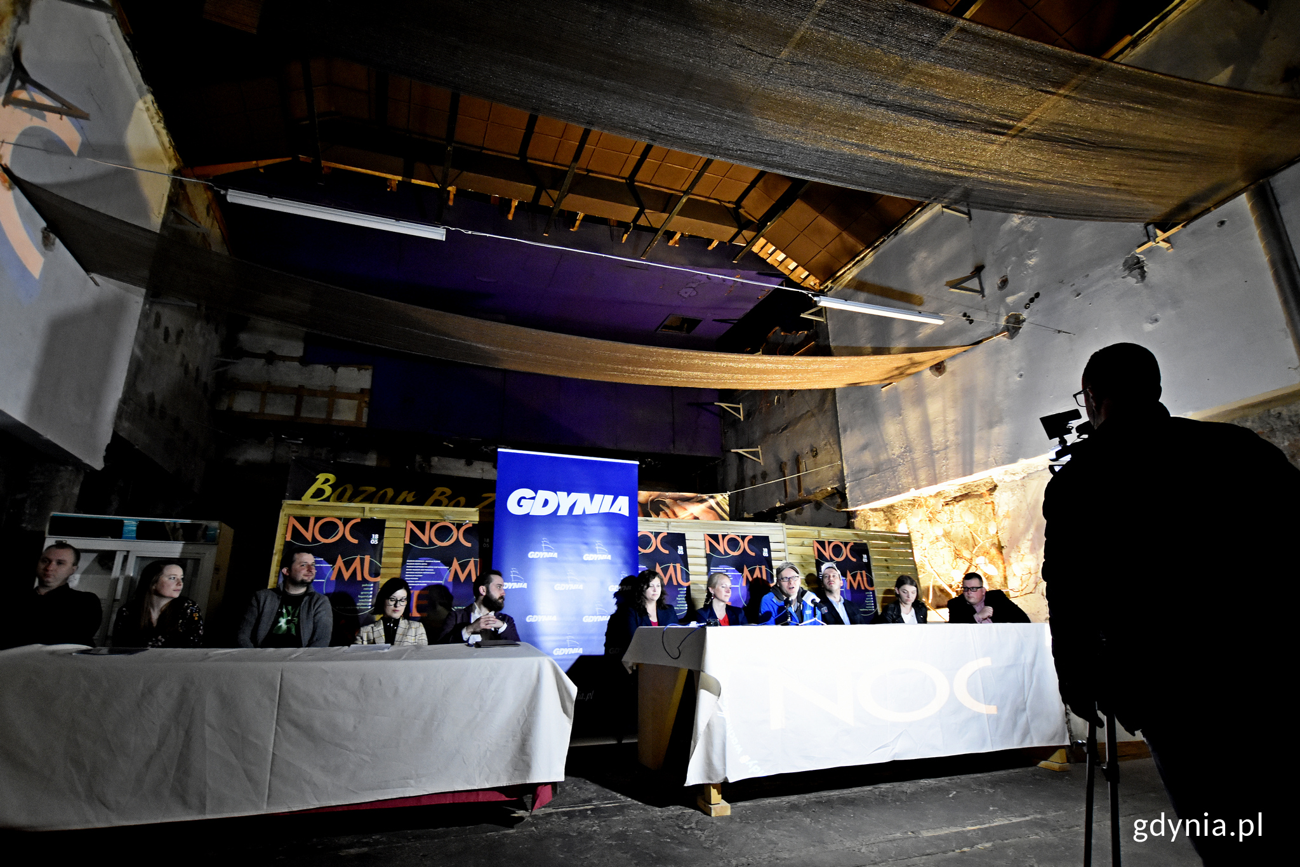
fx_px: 596
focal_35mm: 16
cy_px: 434
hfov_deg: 95.0
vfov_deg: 72.0
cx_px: 650
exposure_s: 1/25
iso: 2500
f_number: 3.5
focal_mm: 11
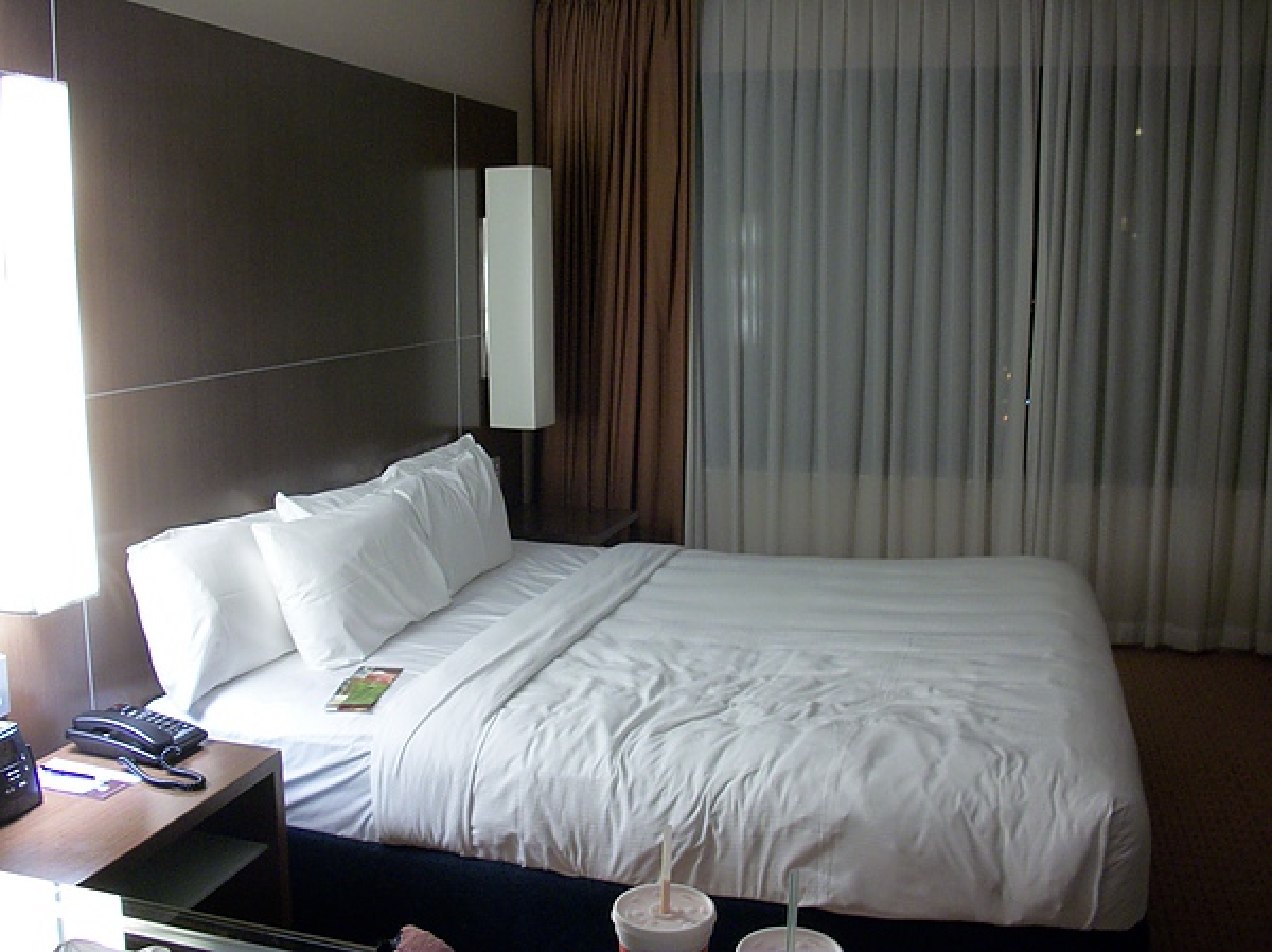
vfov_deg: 40.6
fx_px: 1285
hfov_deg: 52.7
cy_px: 476
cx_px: 636
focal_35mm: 35
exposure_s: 1/8
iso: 174
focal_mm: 6.3
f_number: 3.1
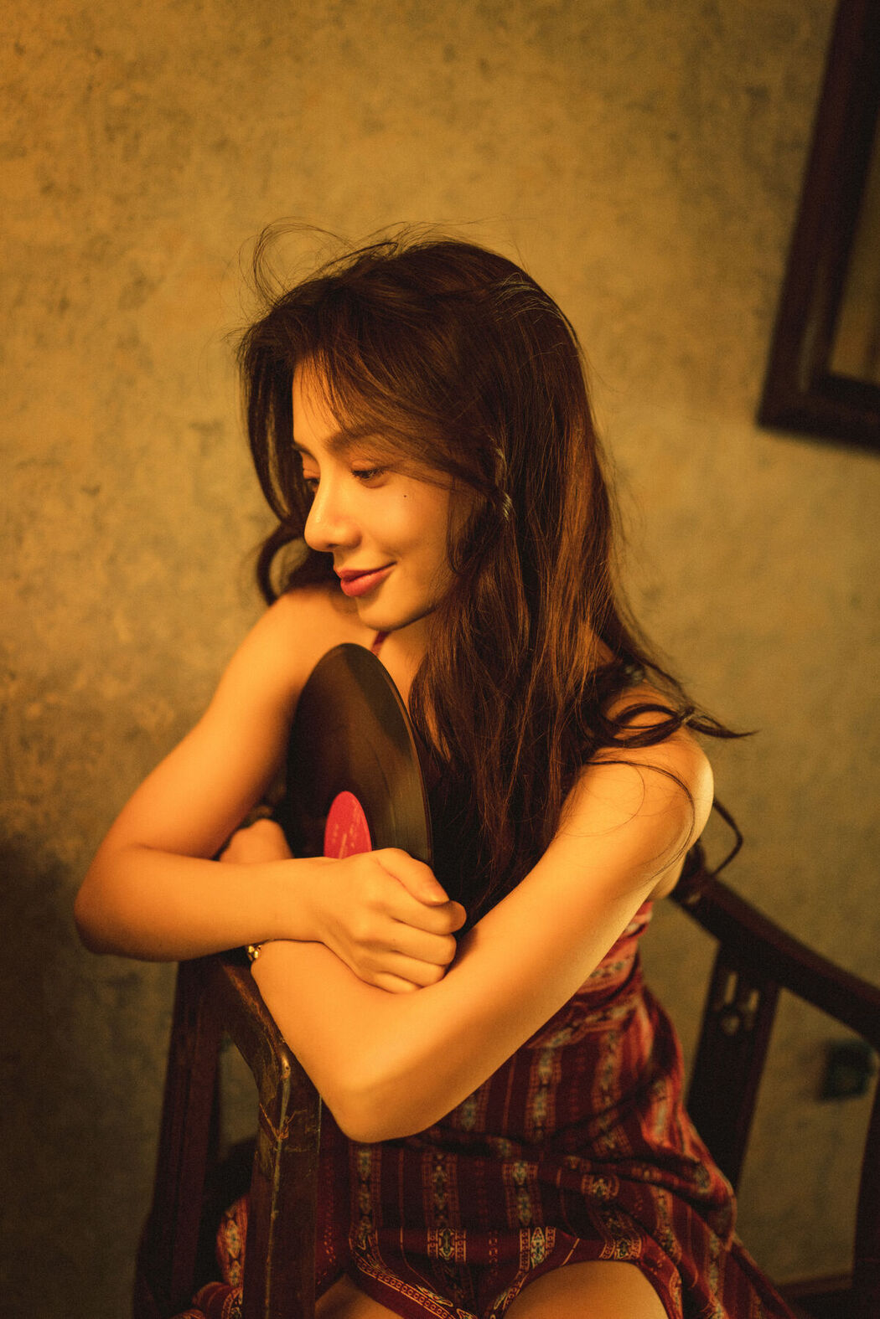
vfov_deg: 54.4
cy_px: 660
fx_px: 1283
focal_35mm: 35
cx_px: 440
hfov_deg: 37.9
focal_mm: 35
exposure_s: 1/40
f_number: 2
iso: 1000
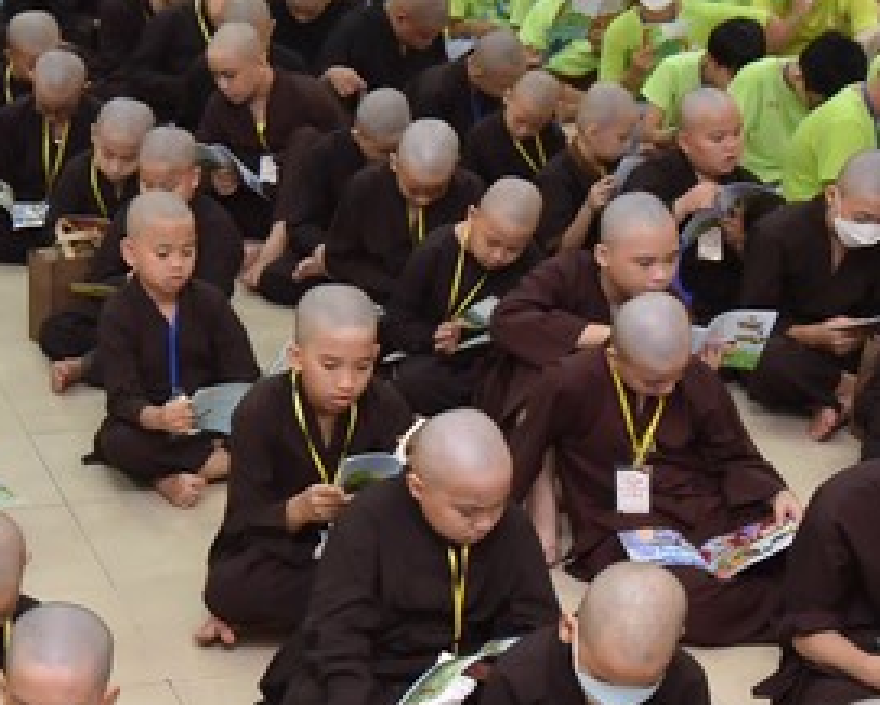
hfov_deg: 19.3
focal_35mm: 99
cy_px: 361
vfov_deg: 15.6
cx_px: 240
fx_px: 2579
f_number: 5
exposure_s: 1/125
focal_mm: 44
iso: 2500
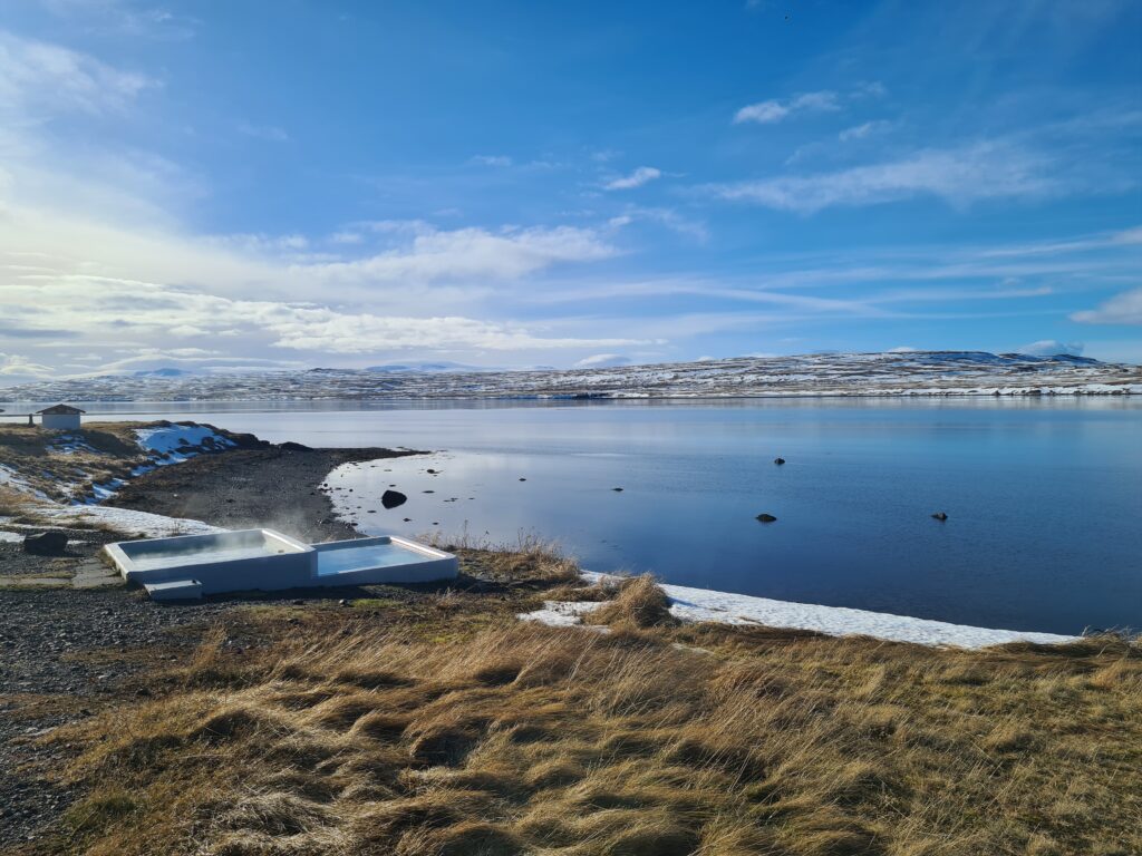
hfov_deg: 67.3
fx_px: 858
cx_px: 571
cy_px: 428
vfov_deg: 53.1
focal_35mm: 26
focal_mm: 5.4
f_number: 1.8
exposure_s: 1/5248
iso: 50
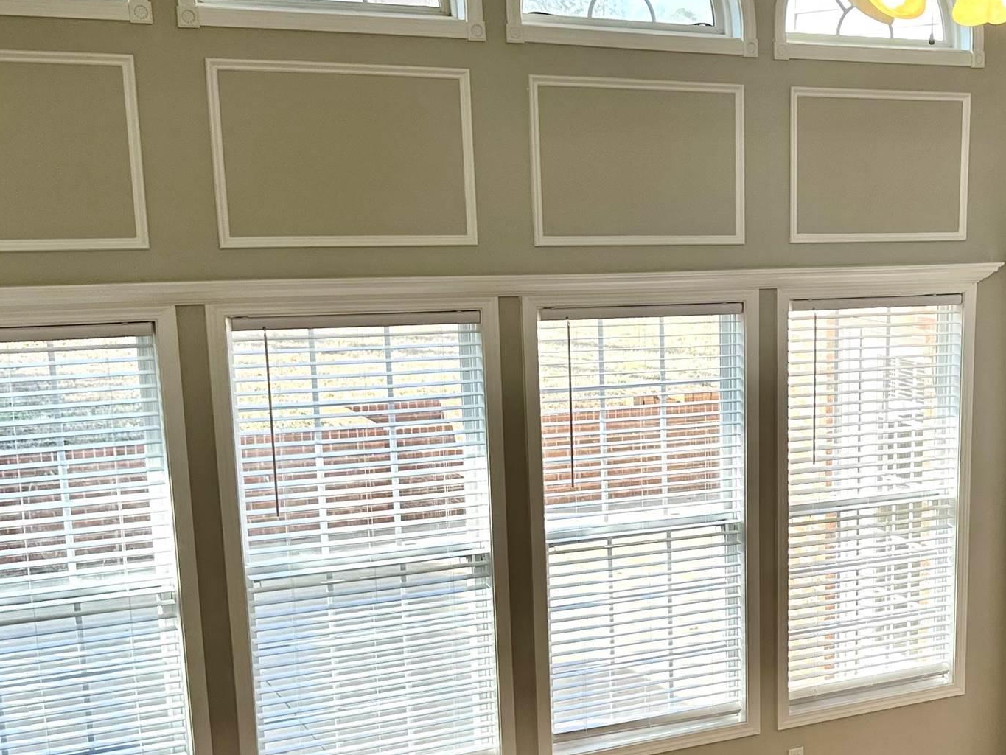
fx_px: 1569
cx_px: 842
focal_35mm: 54
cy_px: 509
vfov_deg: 26.9
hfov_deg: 34.2
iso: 80
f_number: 1.78
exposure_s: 1/426
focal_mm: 6.86
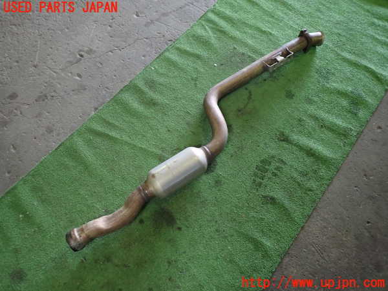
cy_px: 146
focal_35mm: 25
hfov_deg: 69.4
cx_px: 194
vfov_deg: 54.9
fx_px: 280
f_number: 2
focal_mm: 4.5
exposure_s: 1/30
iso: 200
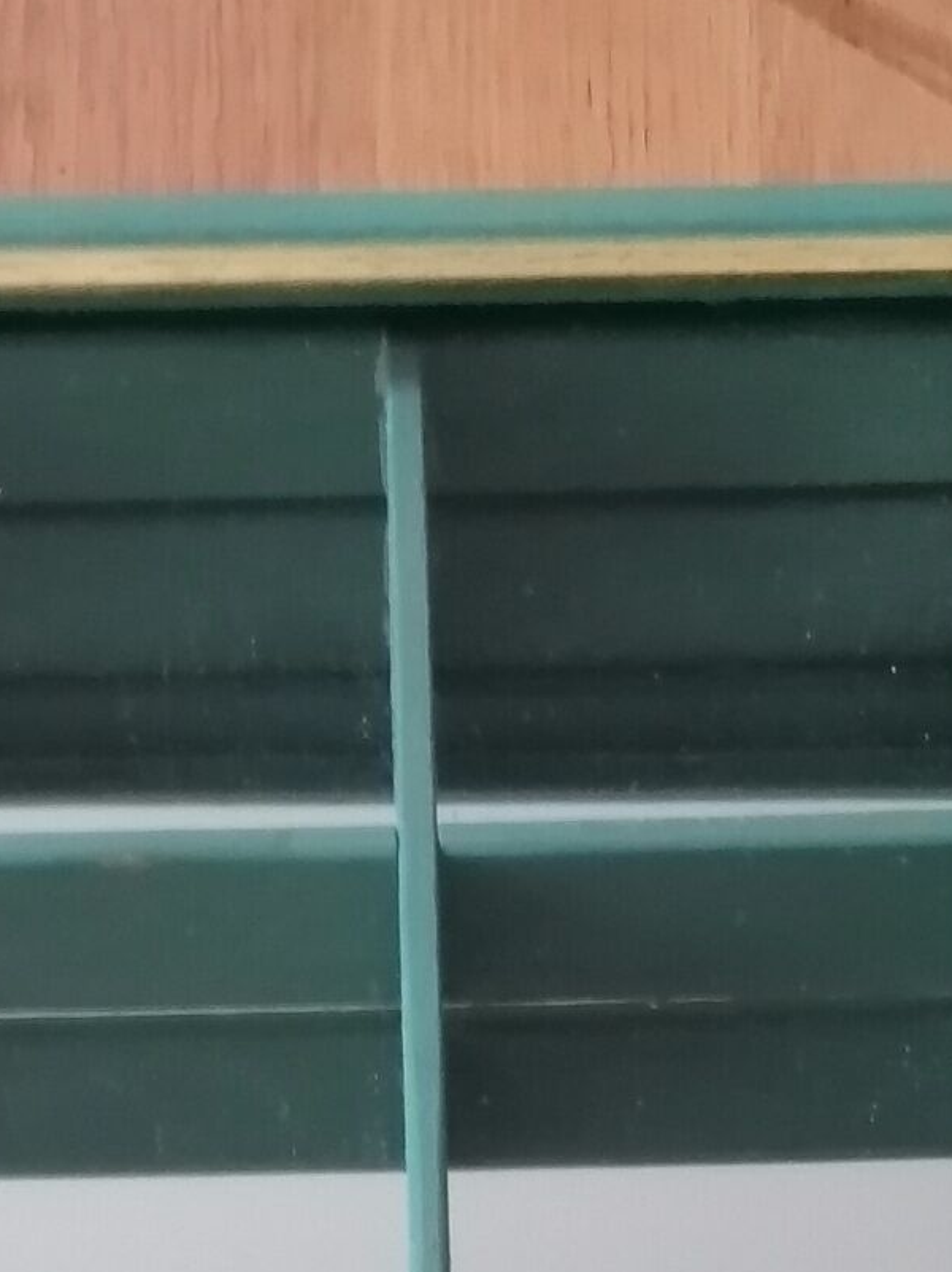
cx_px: 476
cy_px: 2414
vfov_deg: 15.5
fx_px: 3890
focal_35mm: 106
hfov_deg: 14.0
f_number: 1.8
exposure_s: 1/33.3
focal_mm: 3.96
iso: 200
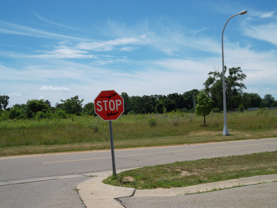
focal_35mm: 52
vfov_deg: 28.0
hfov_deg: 36.8
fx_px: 416
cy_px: 104
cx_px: 138
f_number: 5
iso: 80
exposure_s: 1/750
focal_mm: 9.3
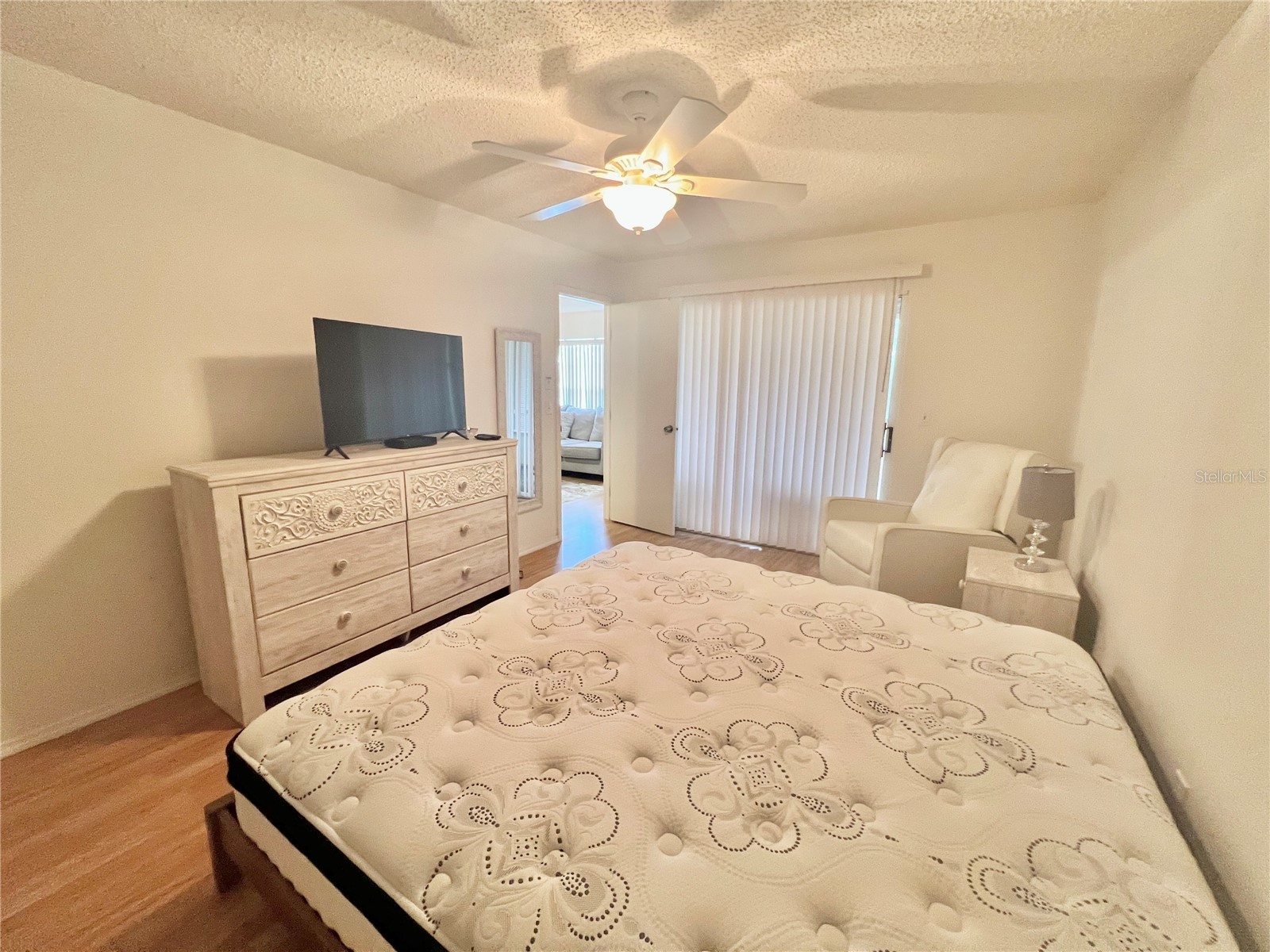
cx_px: 635
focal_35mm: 13
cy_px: 476
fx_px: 477
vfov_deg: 89.9
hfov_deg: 106.2
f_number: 1.8
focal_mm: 1.57
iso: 400
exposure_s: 1/60
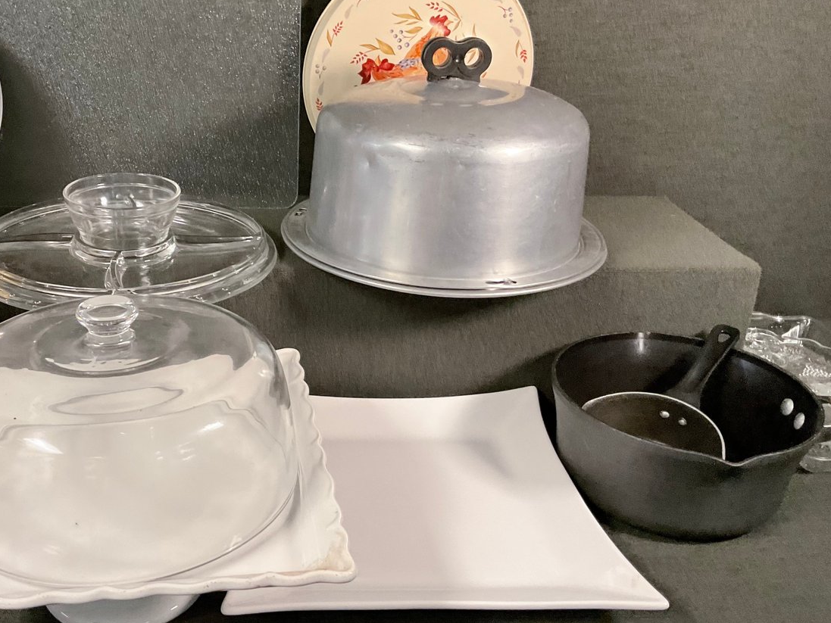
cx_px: 279
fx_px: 960
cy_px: 328
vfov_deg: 36.0
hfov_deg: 46.1
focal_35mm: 40
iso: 200
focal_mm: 3
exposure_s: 1/60
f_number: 1.8
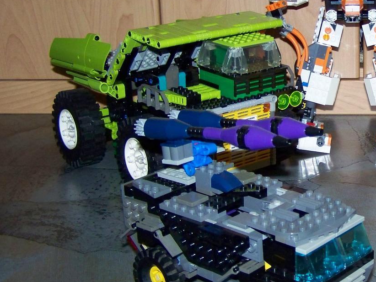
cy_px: 111
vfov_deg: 20.7
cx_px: 350
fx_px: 771
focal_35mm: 71
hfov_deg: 26.3
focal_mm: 6.3
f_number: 2.8
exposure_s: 1/30
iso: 200
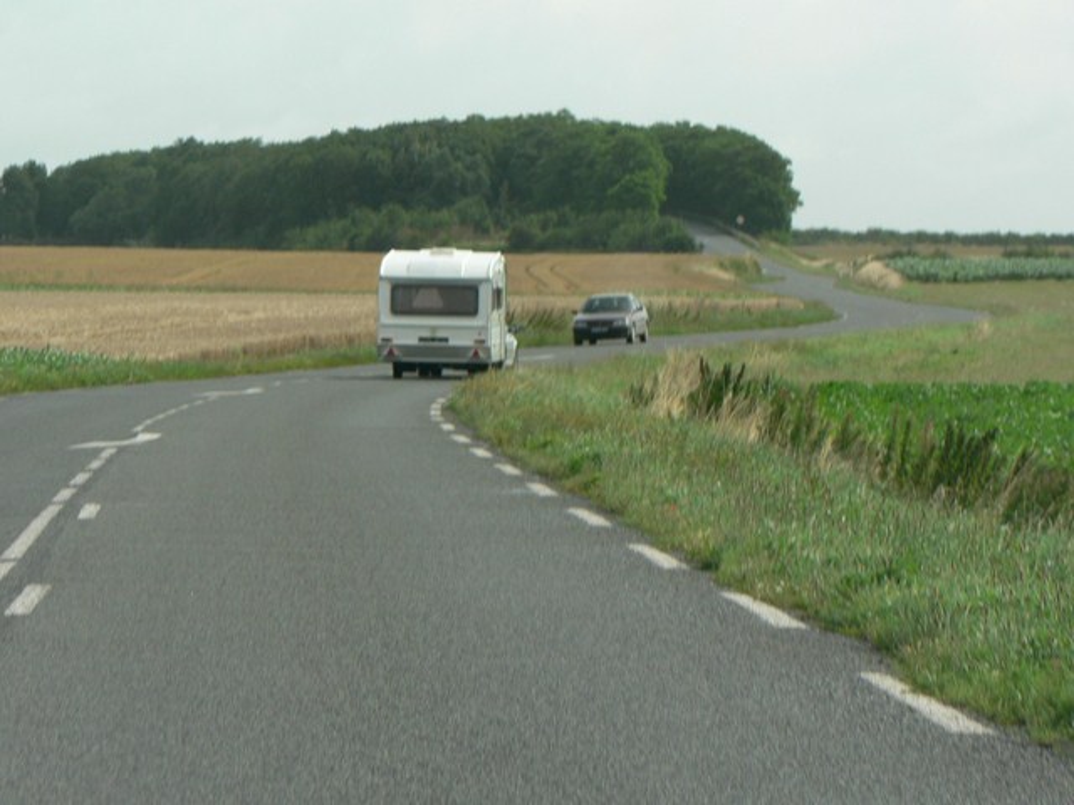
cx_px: 537
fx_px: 6484
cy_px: 402
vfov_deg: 7.1
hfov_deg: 9.5
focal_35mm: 209
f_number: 4
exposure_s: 1/400
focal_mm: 34.8
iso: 80
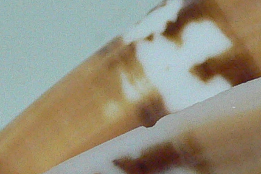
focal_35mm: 171
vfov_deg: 8.0
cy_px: 165
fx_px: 1240
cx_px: 160
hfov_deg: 12.0
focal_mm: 4.6
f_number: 2.8
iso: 200
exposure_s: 1/60
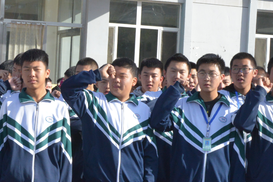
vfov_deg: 10.8
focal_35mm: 127
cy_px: 91
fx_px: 963
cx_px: 65
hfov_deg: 16.0
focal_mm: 48
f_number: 14
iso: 3200
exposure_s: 1/800
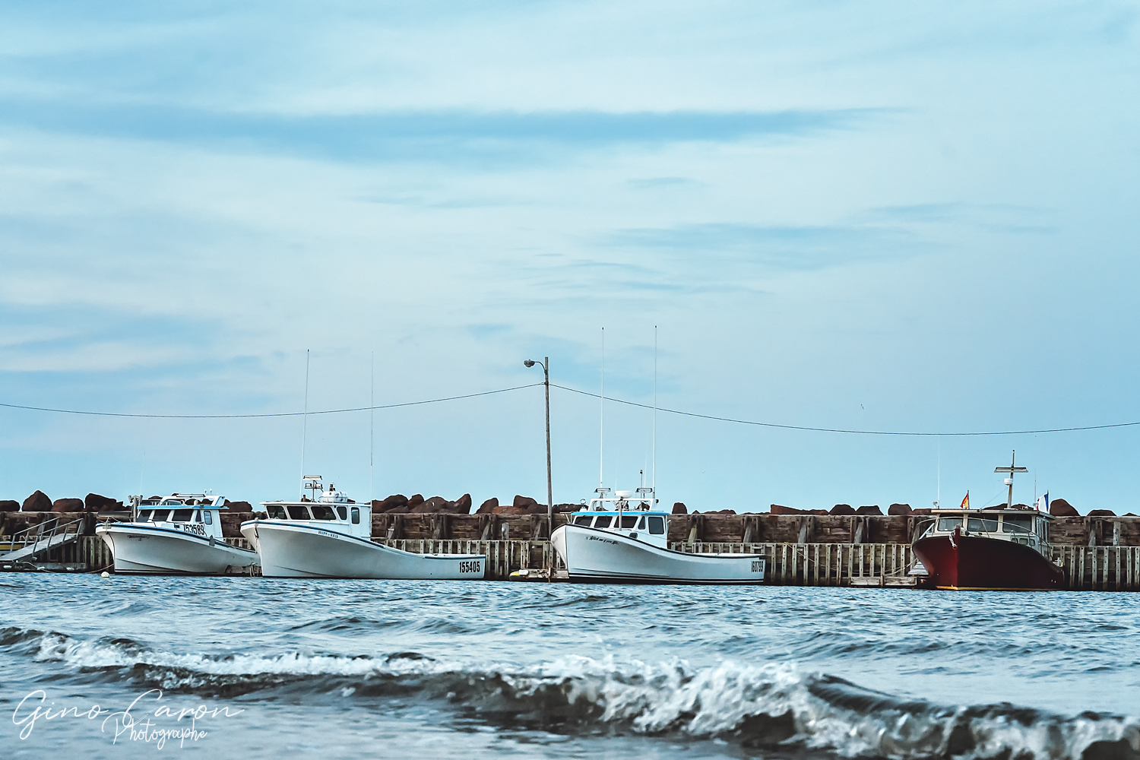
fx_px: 1900
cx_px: 570
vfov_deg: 22.6
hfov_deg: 33.4
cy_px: 380
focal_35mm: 60
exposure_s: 1/125
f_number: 8
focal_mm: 60
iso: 4000
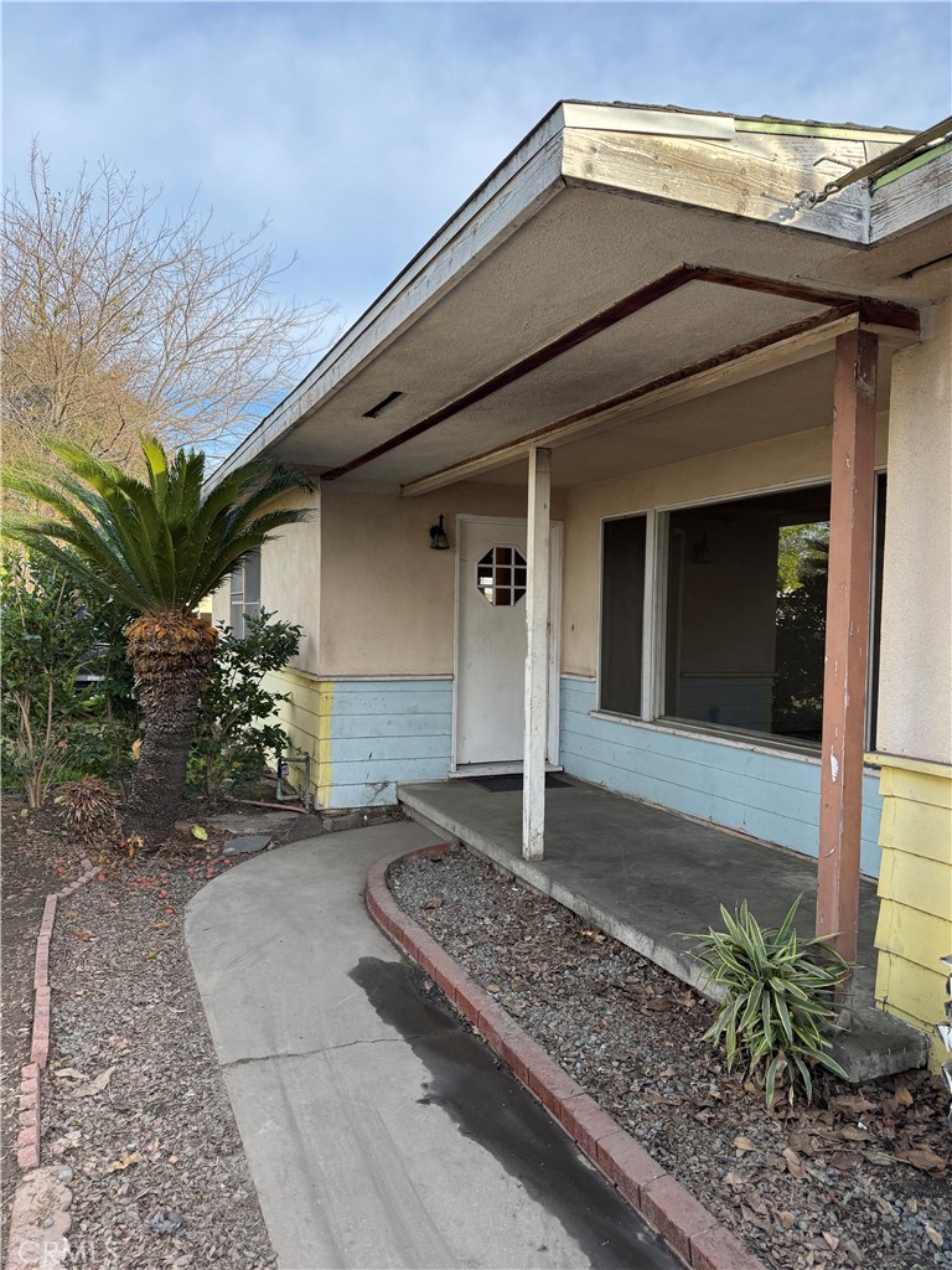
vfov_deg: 71.6
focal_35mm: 24
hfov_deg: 56.8
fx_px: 880
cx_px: 476
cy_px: 635
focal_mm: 6.76
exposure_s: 1/707
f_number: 1.78
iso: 80
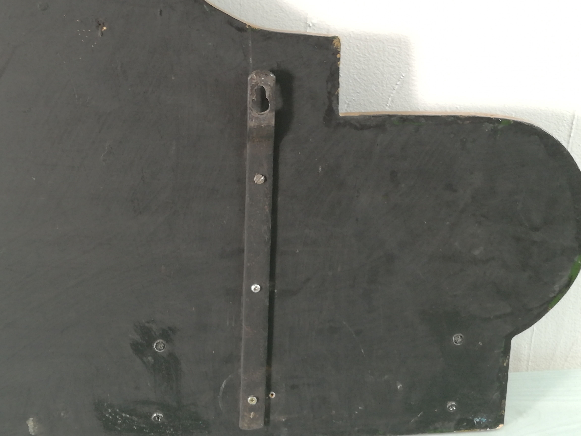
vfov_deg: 26.6
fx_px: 923
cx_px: 290
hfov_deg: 34.9
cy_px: 218
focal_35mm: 55
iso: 320
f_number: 2.2
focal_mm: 3.81
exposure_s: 1/25
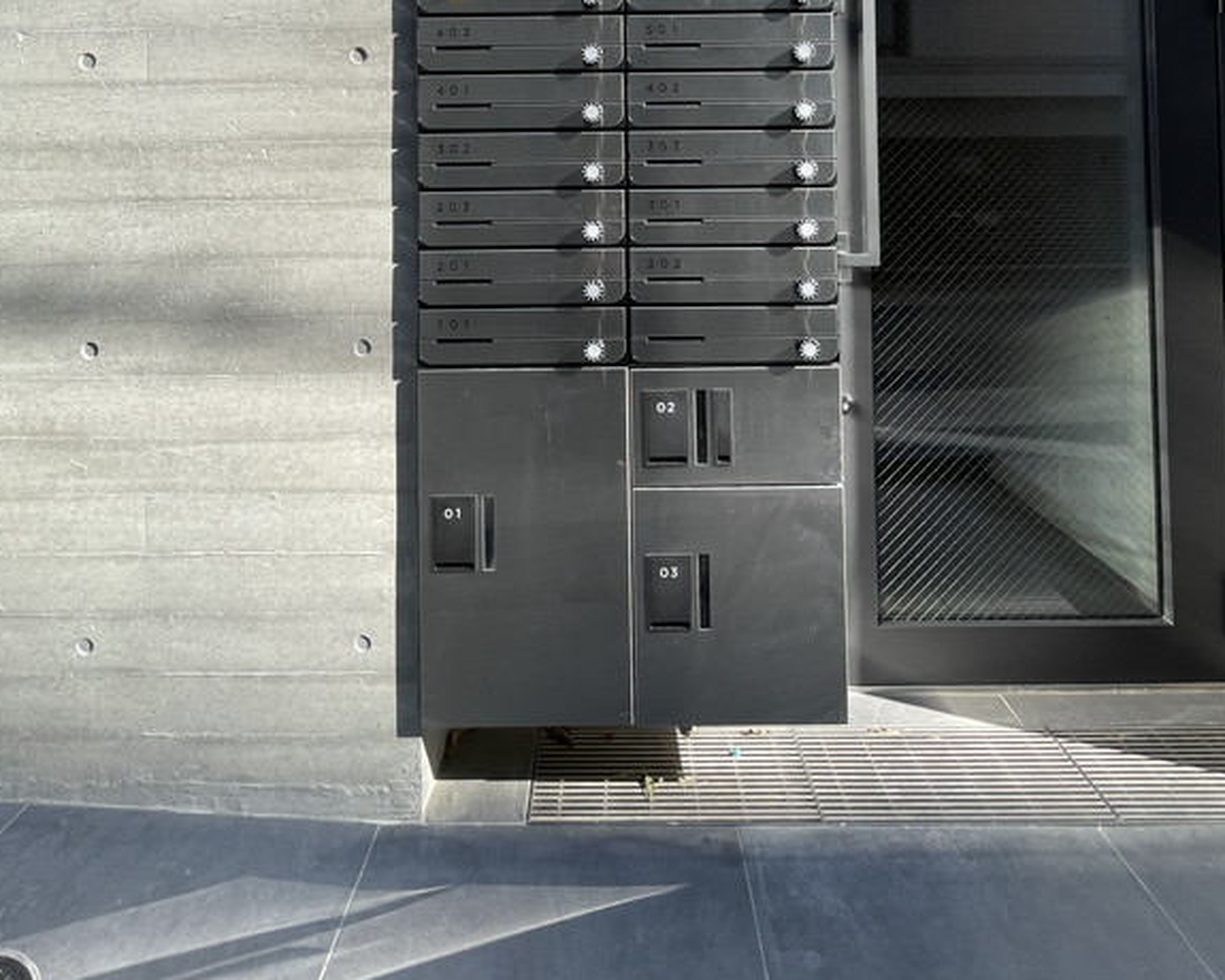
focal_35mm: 19
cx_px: 607
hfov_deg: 83.3
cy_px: 183
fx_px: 689
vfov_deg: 64.0
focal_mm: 1.55
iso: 25
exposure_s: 1/241
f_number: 2.4
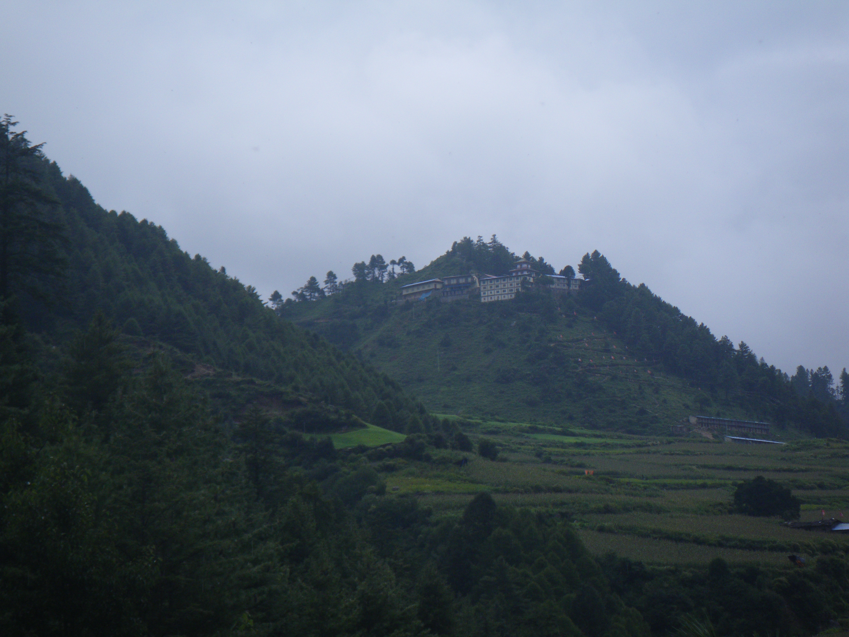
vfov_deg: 10.6
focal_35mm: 140
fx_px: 3434
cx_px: 424
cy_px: 318
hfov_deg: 14.1
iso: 100
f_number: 5.5
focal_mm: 25
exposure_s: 1/250
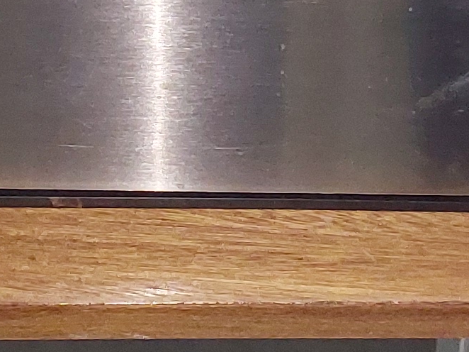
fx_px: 1883
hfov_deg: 14.1
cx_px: 60
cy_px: -520
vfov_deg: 9.4
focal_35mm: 139
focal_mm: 5.06
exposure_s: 1/50
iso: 400
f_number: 1.8
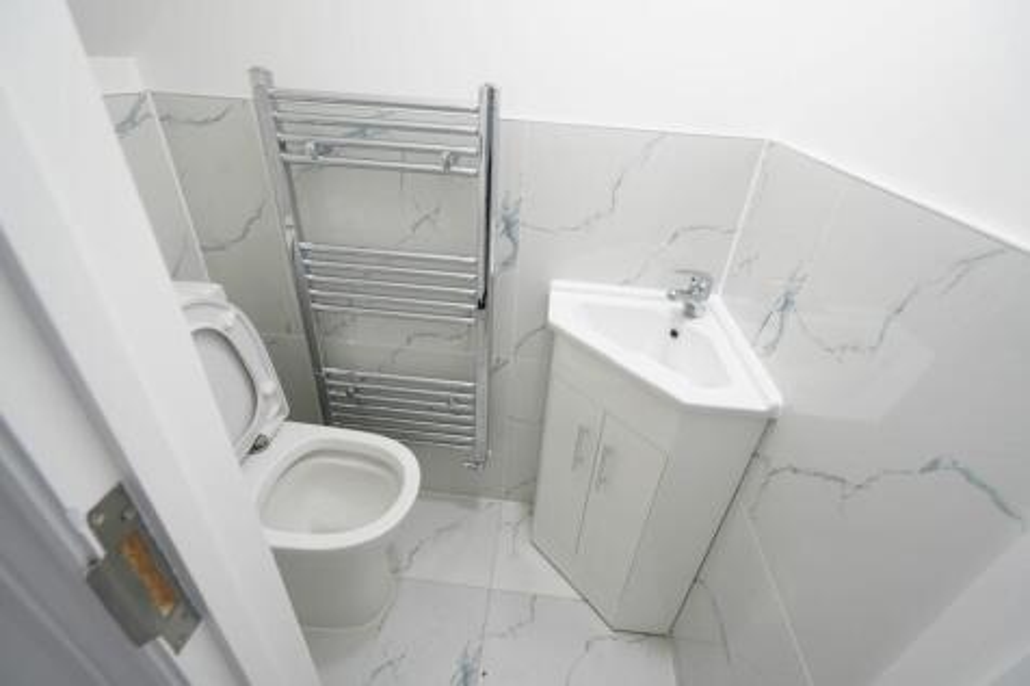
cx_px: 515
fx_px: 458
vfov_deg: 73.7
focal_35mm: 16
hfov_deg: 96.8
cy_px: 343
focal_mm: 16
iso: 400
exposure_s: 1/40
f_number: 5
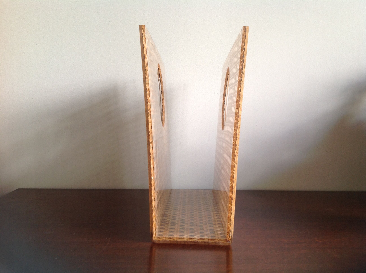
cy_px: 136
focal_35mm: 35
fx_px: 370
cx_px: 183
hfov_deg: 52.7
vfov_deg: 40.6
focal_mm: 4.28
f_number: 2.4
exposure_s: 1/24
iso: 64
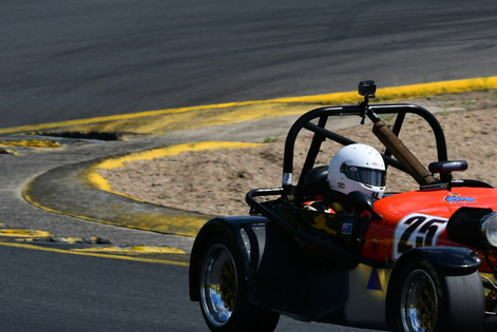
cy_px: 143
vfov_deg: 1.4
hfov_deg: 2.1
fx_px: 13721
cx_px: 389
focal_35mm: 993
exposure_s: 1/640
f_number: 13
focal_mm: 390
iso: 320
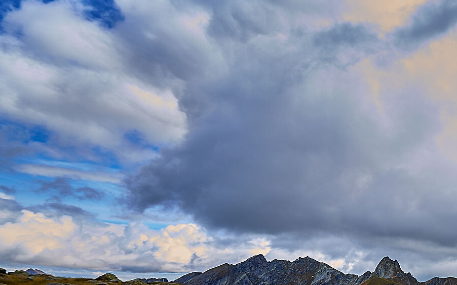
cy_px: 329
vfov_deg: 29.5
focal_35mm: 38
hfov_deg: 36.2
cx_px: 581
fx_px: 473
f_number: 10
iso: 100
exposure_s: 1/40
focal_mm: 14
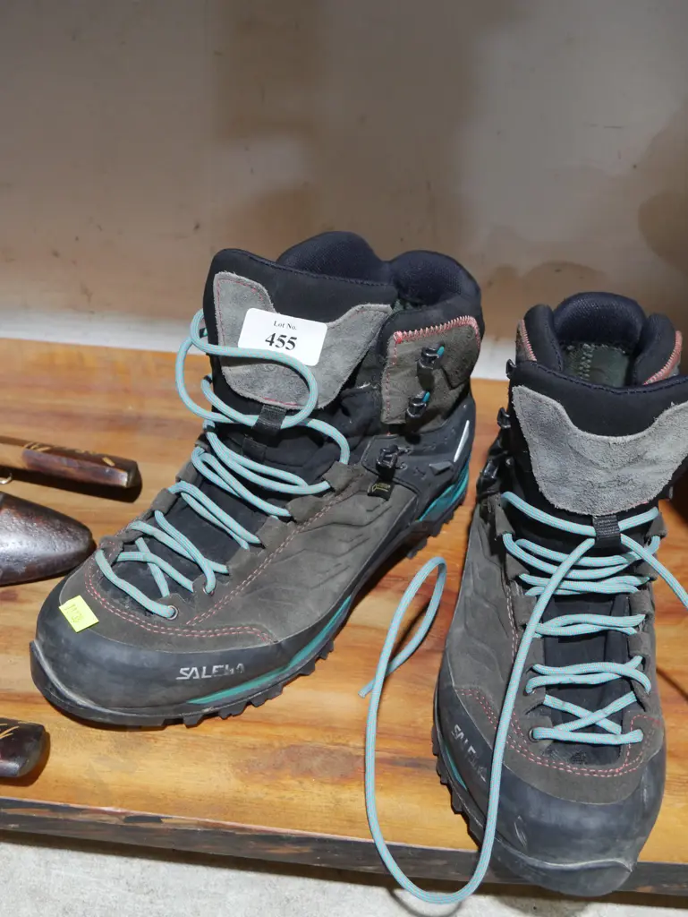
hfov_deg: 28.1
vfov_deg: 36.8
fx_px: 1377
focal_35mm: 52
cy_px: 458
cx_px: 344
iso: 1600
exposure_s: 1/60
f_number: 5.3
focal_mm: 26
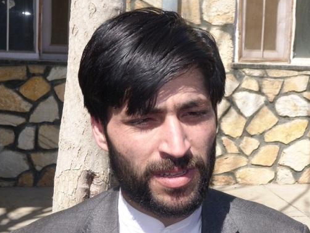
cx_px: 183
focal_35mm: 79
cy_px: 122
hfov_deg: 24.7
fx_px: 708
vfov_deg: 18.7
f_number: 5.3
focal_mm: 11.1
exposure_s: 1/320
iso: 100
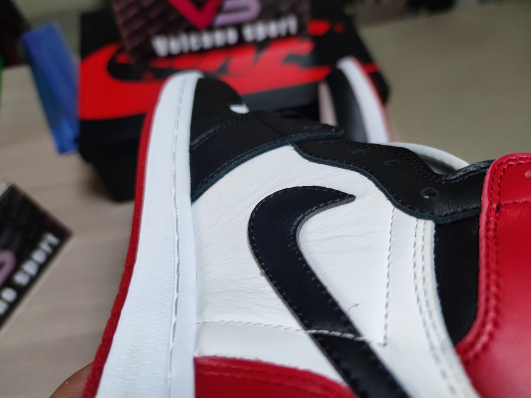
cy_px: 199
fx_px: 368
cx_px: 266
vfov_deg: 56.8
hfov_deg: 71.6
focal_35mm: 24
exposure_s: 1/100
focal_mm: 6.72
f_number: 1.69
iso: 213
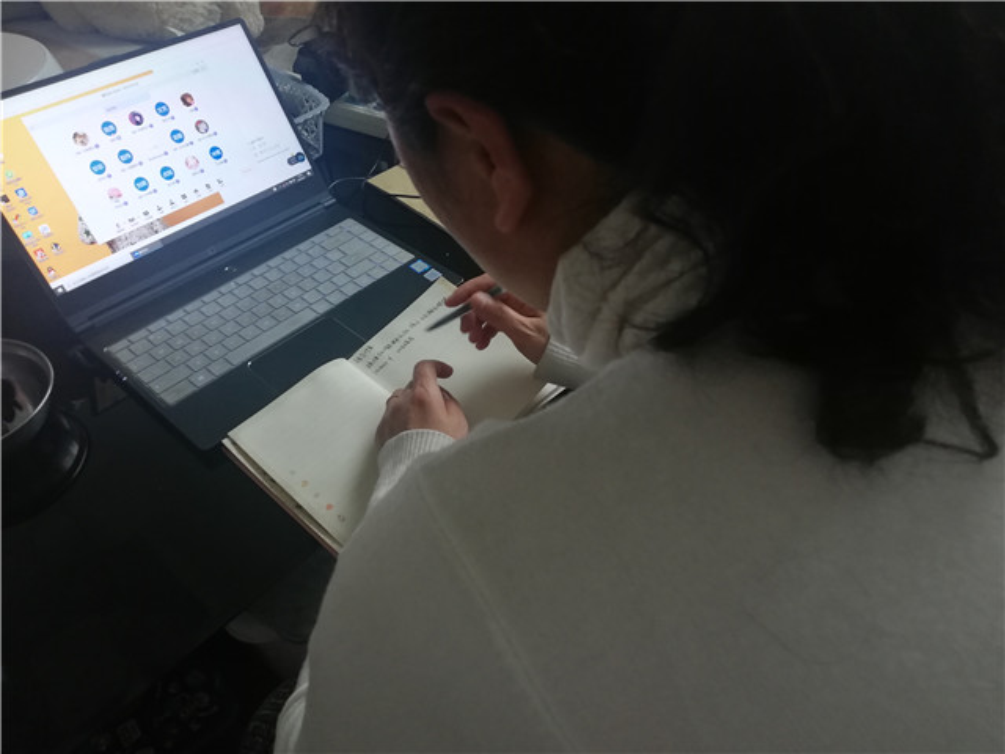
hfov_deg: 67.3
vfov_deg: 53.1
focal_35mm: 26
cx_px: 502
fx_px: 755
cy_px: 377
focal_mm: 3.81
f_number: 2.2
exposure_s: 1/33.3
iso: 250
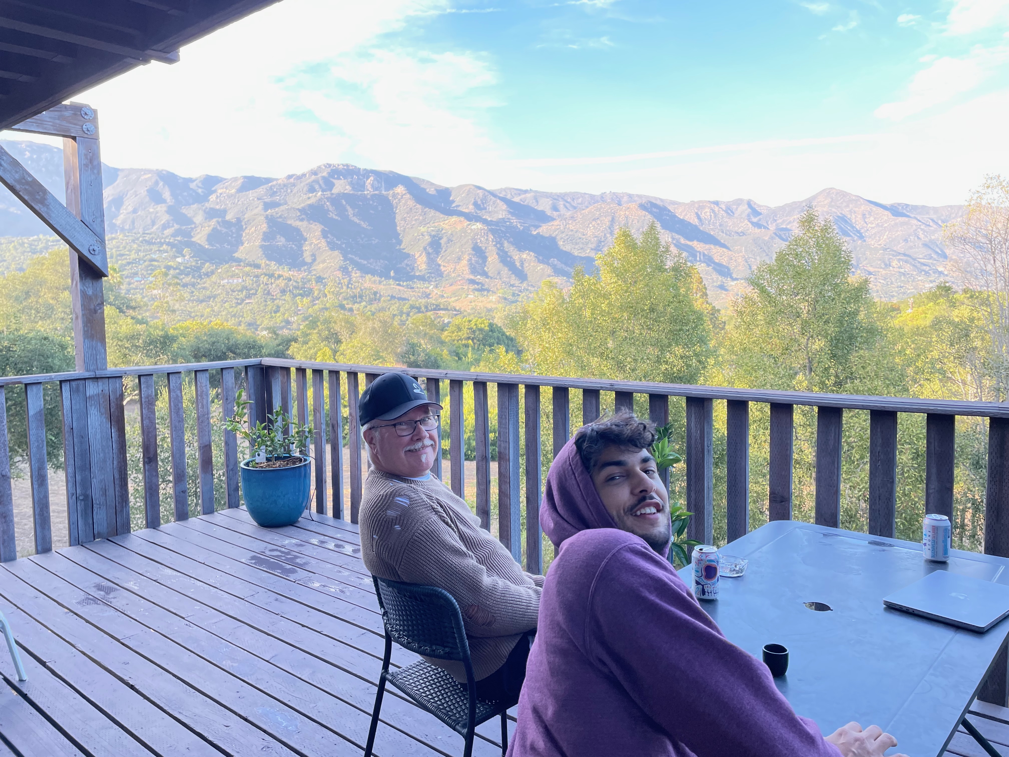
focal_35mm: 26
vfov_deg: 53.1
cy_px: 378
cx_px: 504
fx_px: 758
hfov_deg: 67.3
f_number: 1.6
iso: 32
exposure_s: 1/159
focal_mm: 4.2
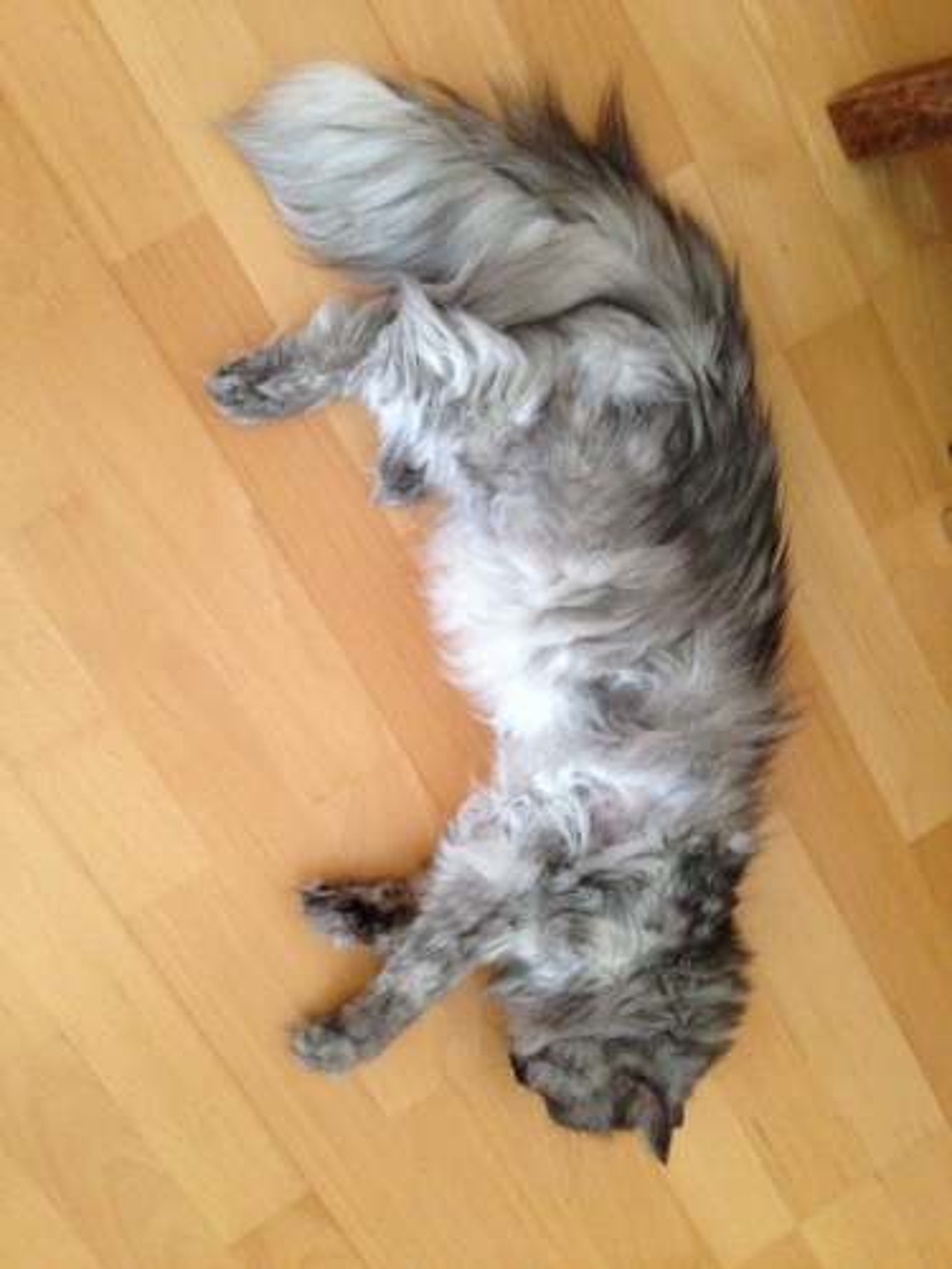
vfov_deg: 55.4
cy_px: 634
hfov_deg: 42.9
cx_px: 476
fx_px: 1210
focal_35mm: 33
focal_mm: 4.12
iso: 500
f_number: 2.4
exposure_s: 1/15
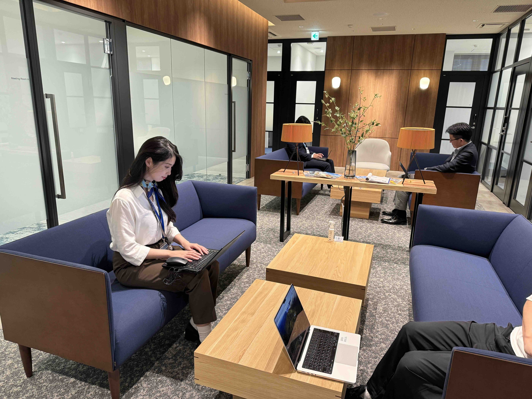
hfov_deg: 71.6
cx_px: 266
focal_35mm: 24
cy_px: 200
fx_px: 369
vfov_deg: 56.8
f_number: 1.78
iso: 250
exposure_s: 1/60
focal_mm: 6.76
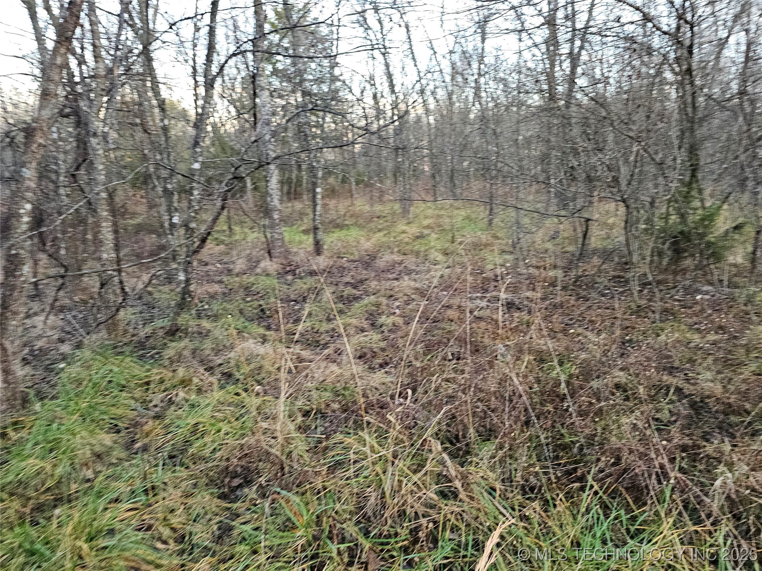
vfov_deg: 58.9
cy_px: 286
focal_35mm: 23
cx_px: 381
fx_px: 506
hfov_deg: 73.9
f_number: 1.7
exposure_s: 1/120
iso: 320
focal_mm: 6.3
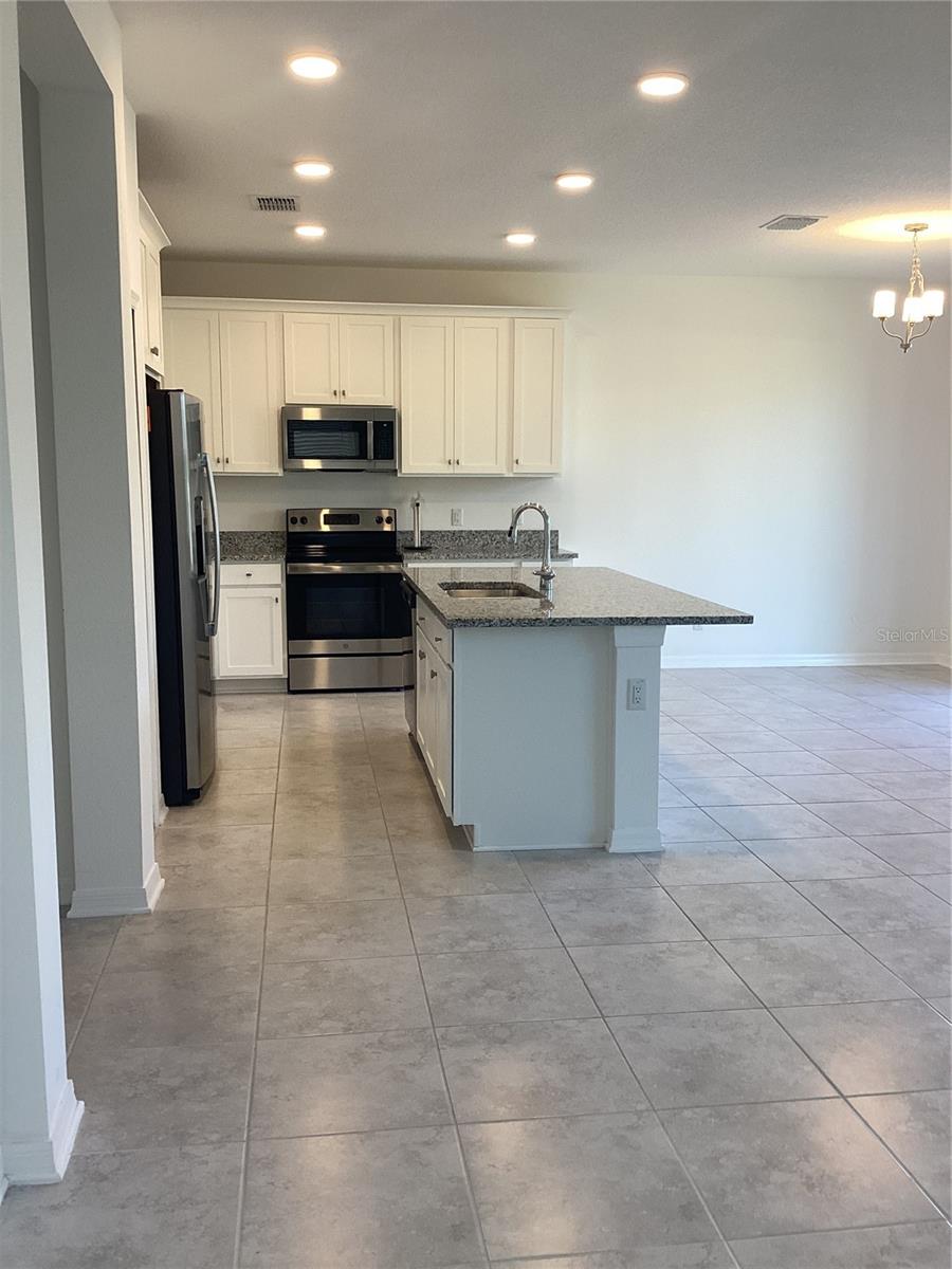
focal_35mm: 31
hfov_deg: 45.4
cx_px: 476
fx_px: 1137
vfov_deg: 58.4
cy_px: 634
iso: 64
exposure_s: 1/60
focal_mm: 3.3
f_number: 2.4
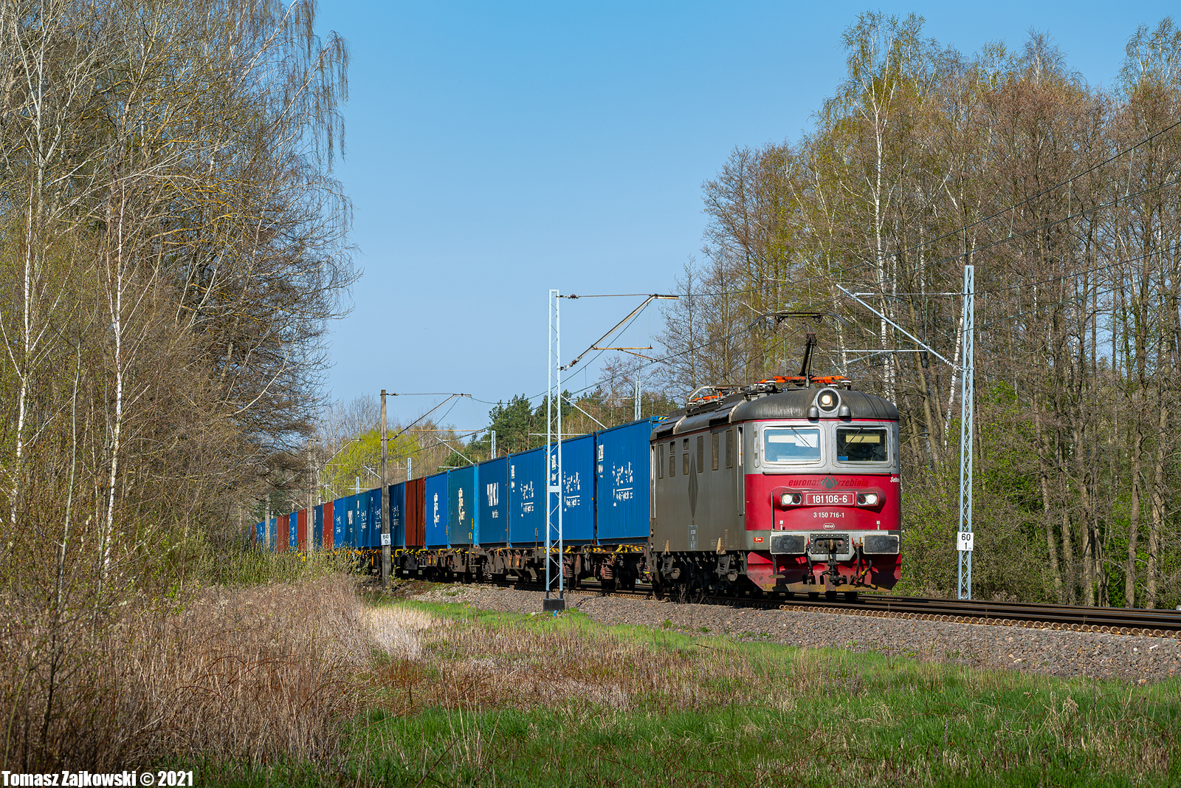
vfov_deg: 9.7
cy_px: 394
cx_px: 590
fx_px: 4658
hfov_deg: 14.4
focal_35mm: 142
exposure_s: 1/400
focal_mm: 95
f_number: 8
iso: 100
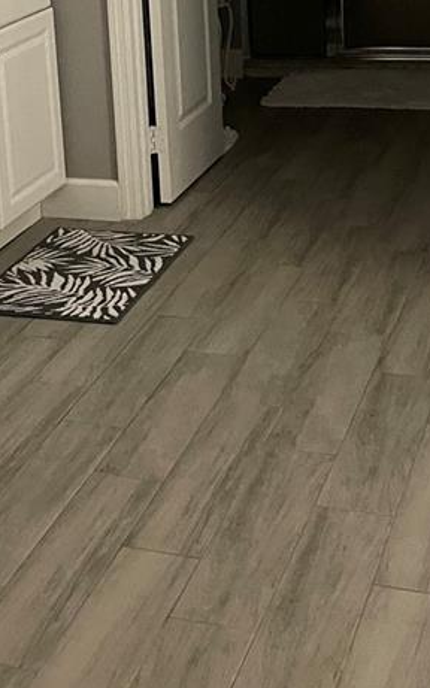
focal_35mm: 69
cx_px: 119
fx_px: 1294
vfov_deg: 28.6
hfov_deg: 18.8
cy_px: 70
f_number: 1.6
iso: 640
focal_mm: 5.1
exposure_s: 1/31
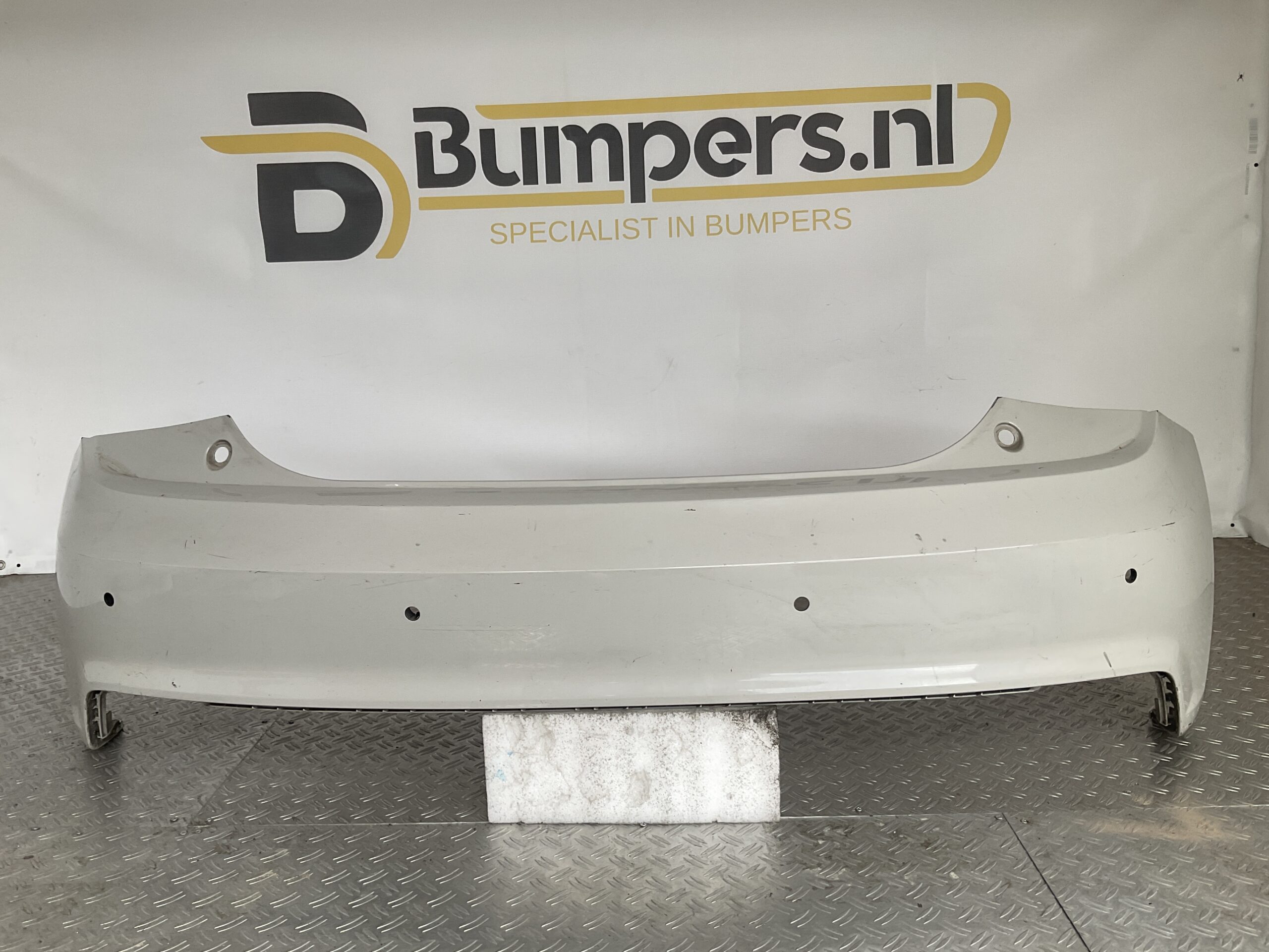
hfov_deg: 61.7
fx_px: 1063
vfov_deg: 48.2
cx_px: 634
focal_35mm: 29
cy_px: 476
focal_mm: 3
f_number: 1.8
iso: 25
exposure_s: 1/120
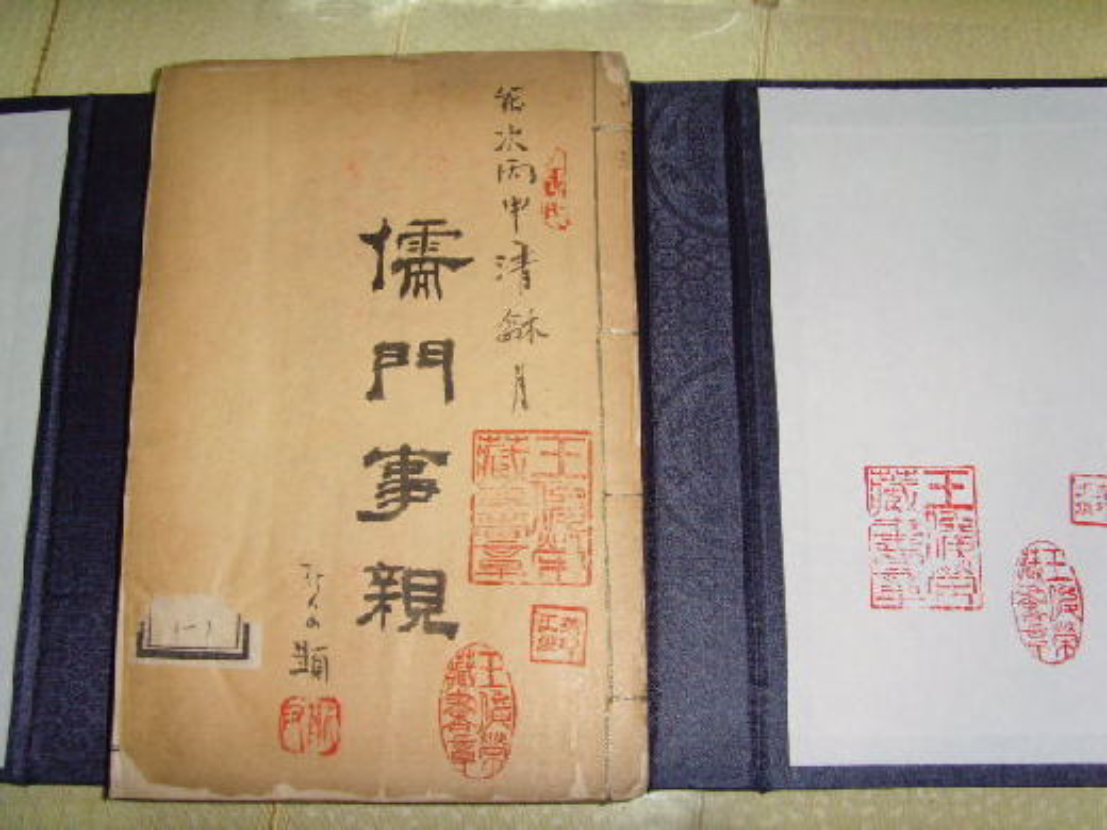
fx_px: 1247
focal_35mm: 39
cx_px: 554
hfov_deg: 47.9
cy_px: 415
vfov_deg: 36.8
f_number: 3.5
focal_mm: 6.6
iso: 200
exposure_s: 1/45
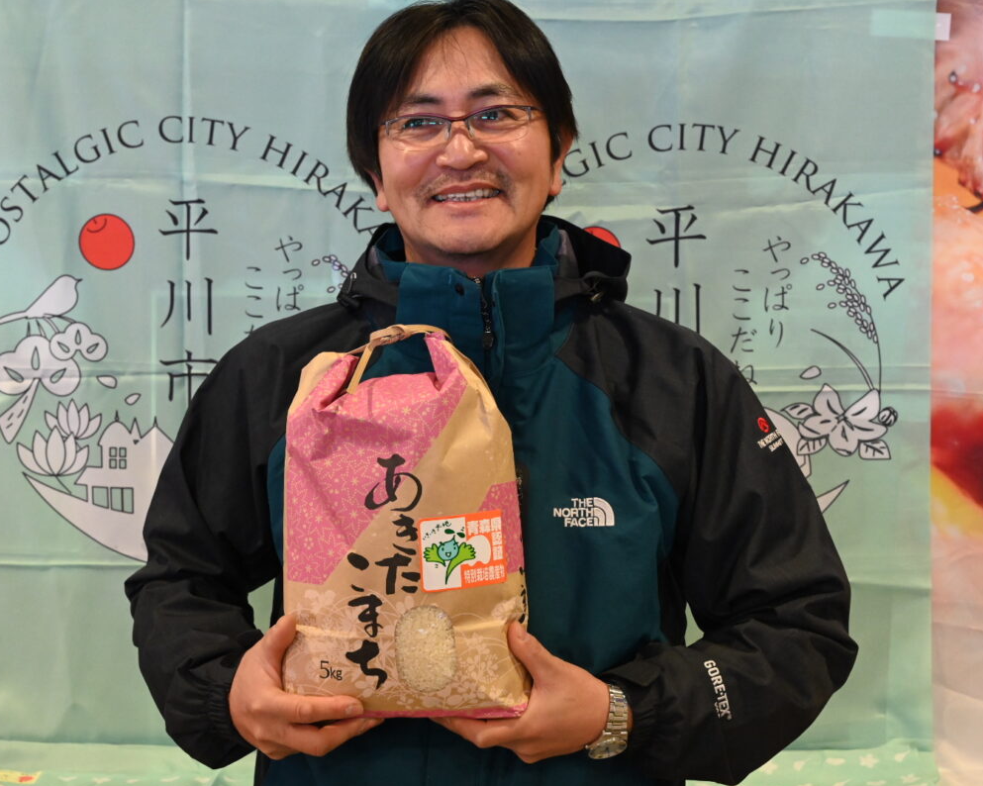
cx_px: 459
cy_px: 394
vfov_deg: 25.8
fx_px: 1716
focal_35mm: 59
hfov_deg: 32.0
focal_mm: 52
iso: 8000
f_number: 7.1
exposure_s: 1/100
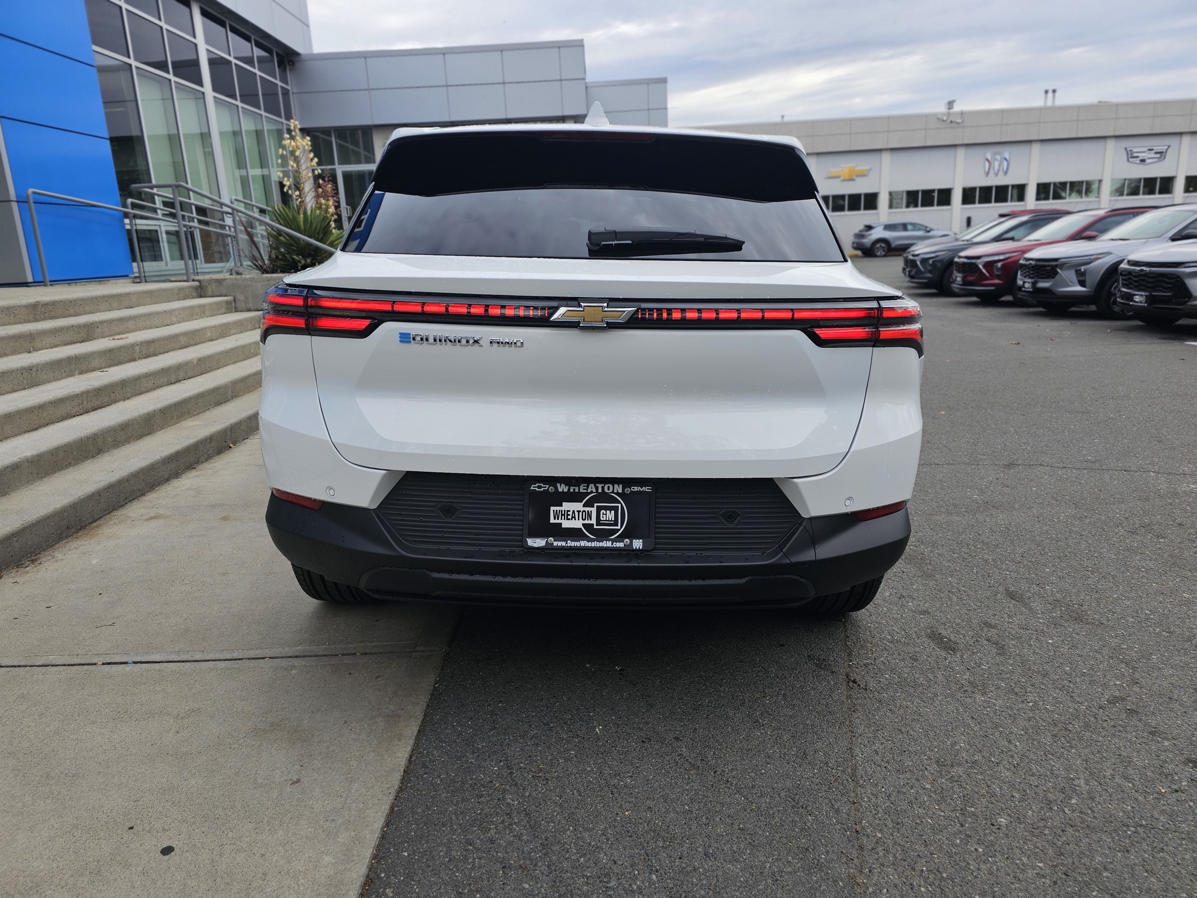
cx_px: 598
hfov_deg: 73.9
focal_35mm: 23
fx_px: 795
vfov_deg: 58.9
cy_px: 449
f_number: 1.7
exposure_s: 1/243
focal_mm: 6.3
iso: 10
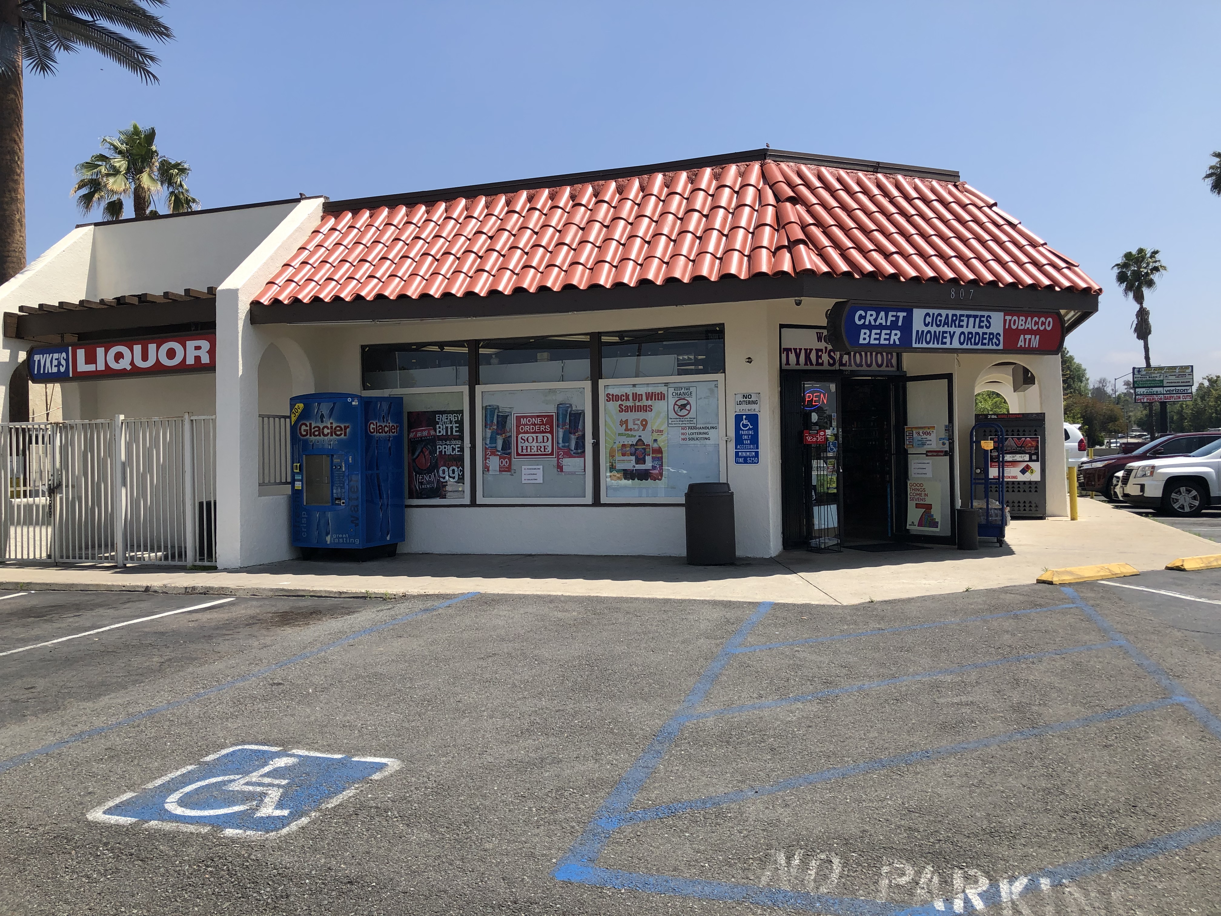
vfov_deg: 49.7
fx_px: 988
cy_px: 458
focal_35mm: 28
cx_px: 610
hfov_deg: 63.4
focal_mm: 3.99
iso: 20
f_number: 1.8
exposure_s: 1/1799
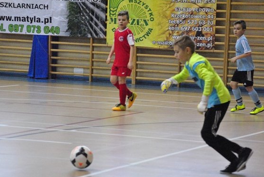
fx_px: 1256
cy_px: 94
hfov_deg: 12.0
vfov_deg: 8.1
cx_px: 139
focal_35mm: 171
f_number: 5
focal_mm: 98
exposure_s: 1/250
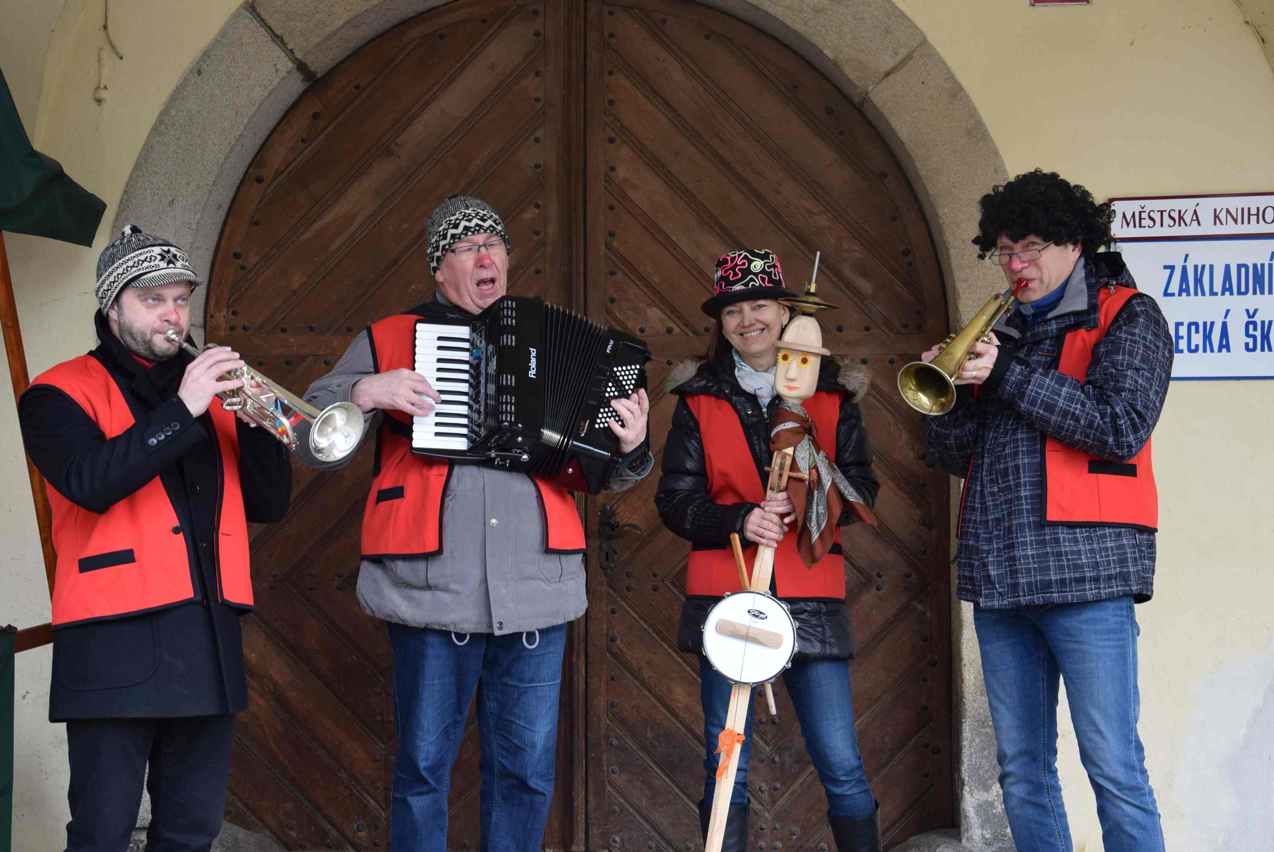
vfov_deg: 23.8
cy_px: 426
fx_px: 2019
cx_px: 637
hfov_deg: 35.0
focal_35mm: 57
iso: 400
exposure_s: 1/160
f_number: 6.3
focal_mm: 38
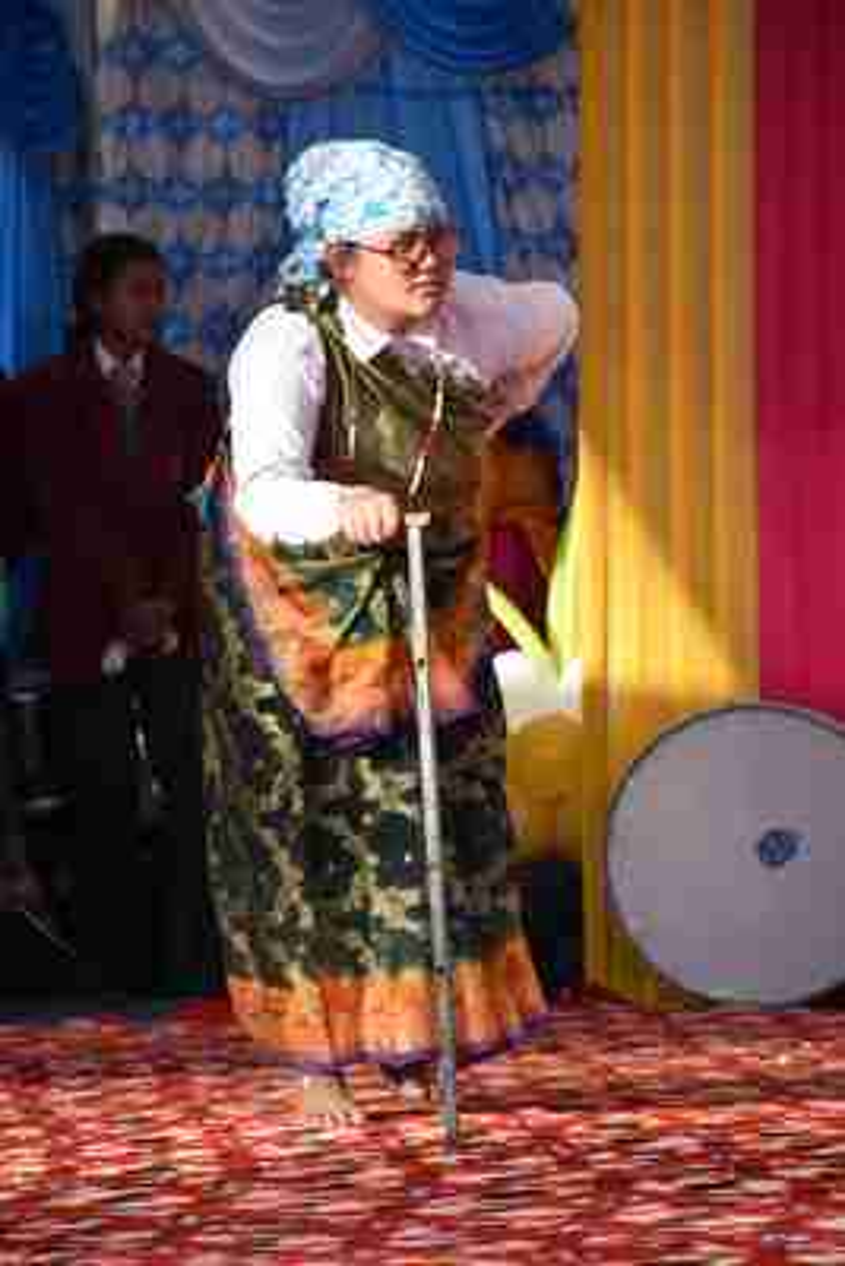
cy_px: 633
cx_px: 422
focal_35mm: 210
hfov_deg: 6.5
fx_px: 7387
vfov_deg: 9.8
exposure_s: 1/200
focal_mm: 140
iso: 200
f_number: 7.1
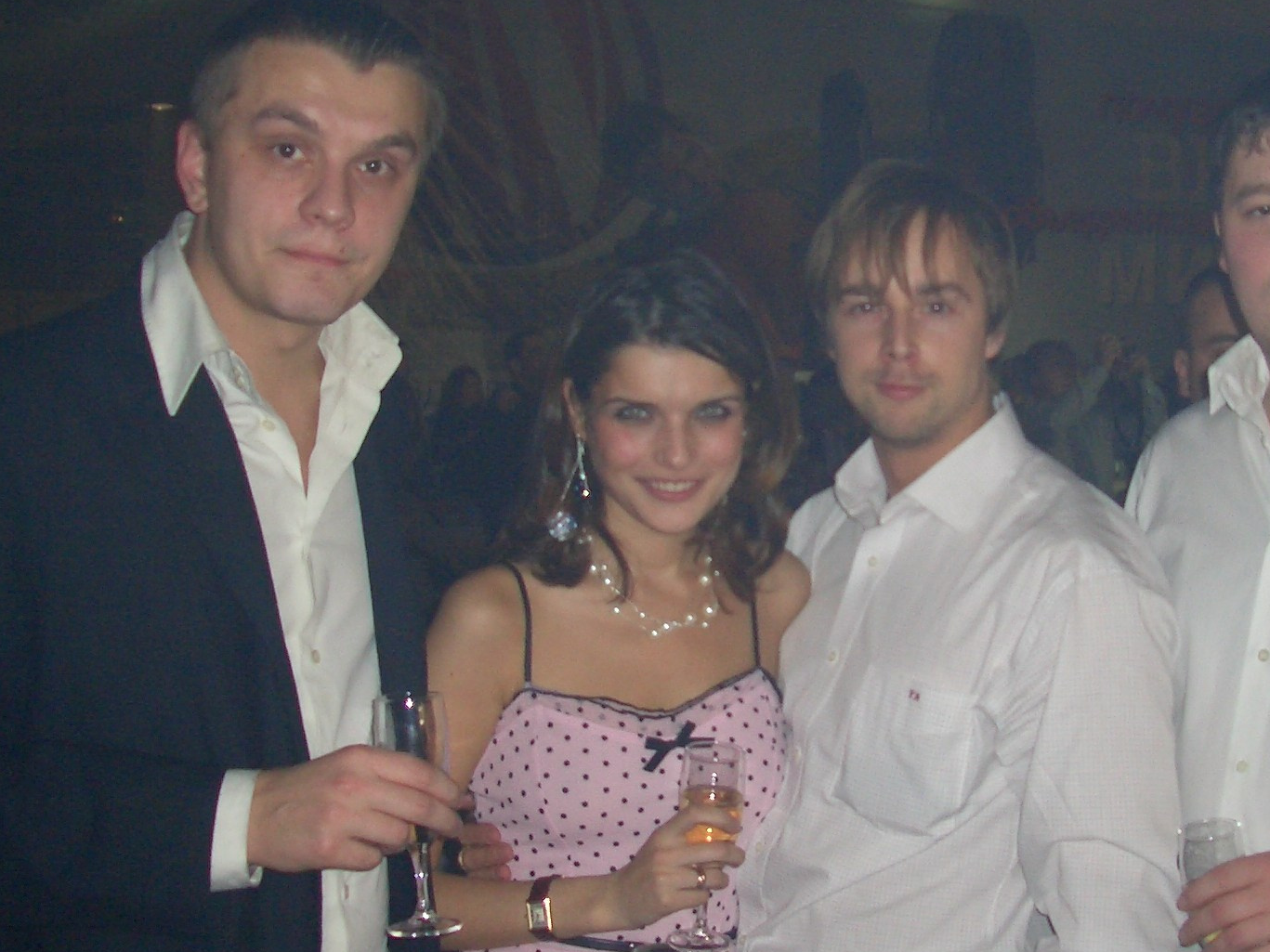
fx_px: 2164
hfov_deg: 32.4
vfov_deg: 24.8
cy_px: 442
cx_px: 846
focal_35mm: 59
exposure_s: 1/60
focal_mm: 5.8
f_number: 2.6
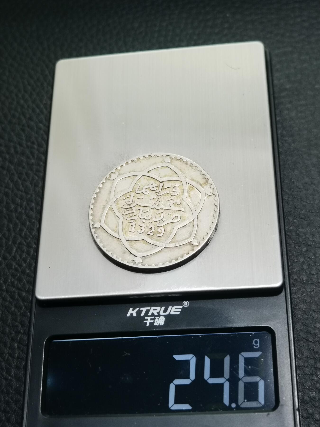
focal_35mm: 55
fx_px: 678
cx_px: 160
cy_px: 214
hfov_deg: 26.6
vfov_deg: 34.9
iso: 125
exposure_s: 1/100
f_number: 1.9
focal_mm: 6.67
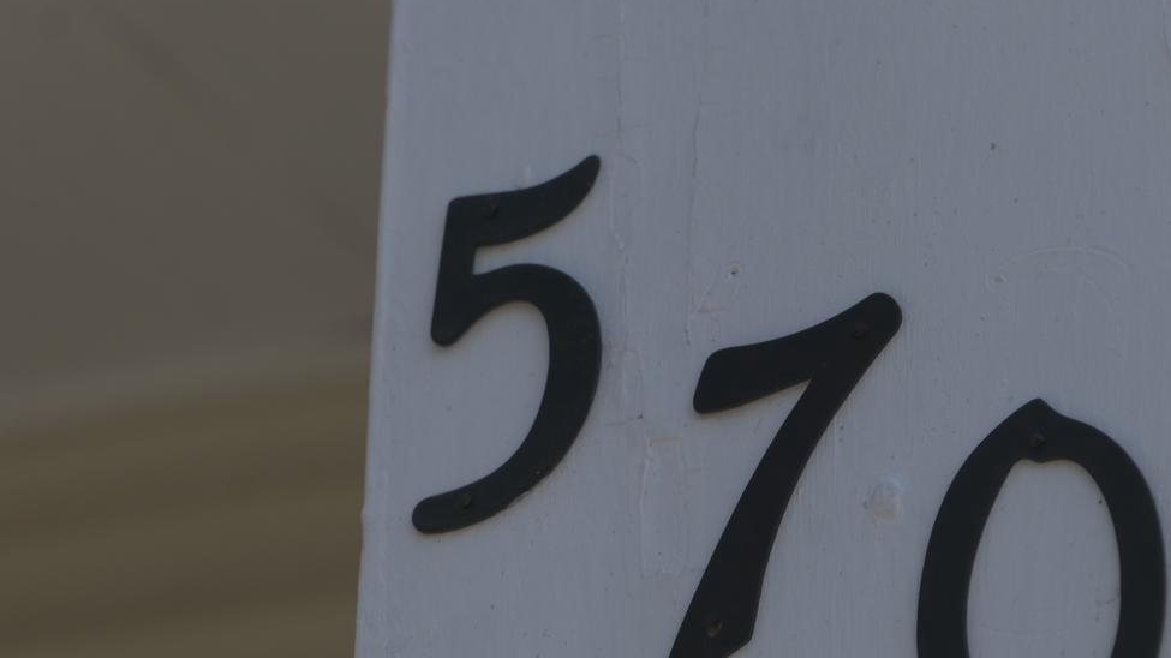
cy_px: 478
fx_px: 4781
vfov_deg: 7.9
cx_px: 817
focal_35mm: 154
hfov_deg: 13.9
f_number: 5.6
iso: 100
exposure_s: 1/500
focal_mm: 70
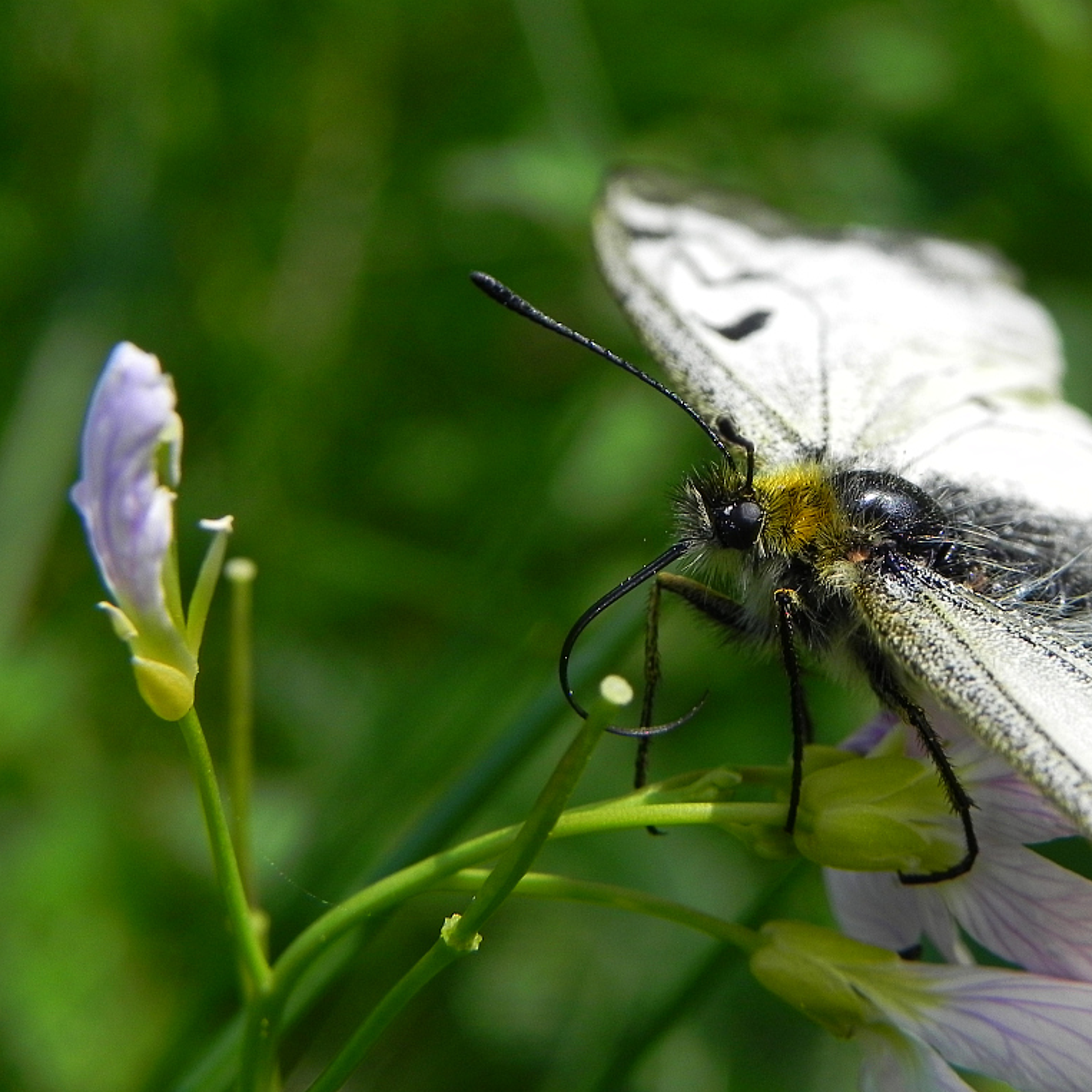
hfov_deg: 19.5
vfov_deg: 19.5
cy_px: 548
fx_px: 3176
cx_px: 661
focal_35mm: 89
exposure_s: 1/640
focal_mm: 13.4
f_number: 5
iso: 160
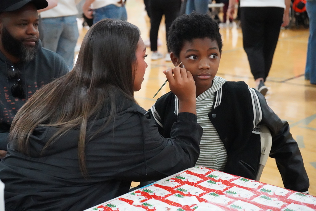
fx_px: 579
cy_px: 106
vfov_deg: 20.6
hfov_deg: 30.5
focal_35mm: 66
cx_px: 158
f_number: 5.6
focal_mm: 66
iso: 32000
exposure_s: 1/500
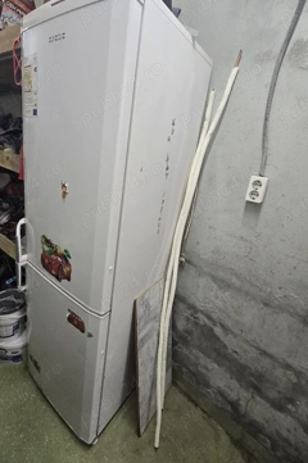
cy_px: 209
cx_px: 146
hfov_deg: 77.2
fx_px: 193
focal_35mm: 15
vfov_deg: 100.1
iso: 320
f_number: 2.2
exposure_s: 1/50.3
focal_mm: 2.2
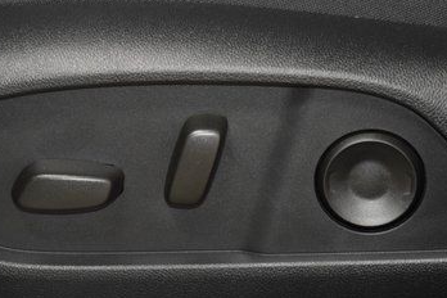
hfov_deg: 10.7
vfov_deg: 7.1
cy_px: 166
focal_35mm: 193
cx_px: 167
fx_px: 2396
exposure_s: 1/50
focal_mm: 70
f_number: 4.5
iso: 3200
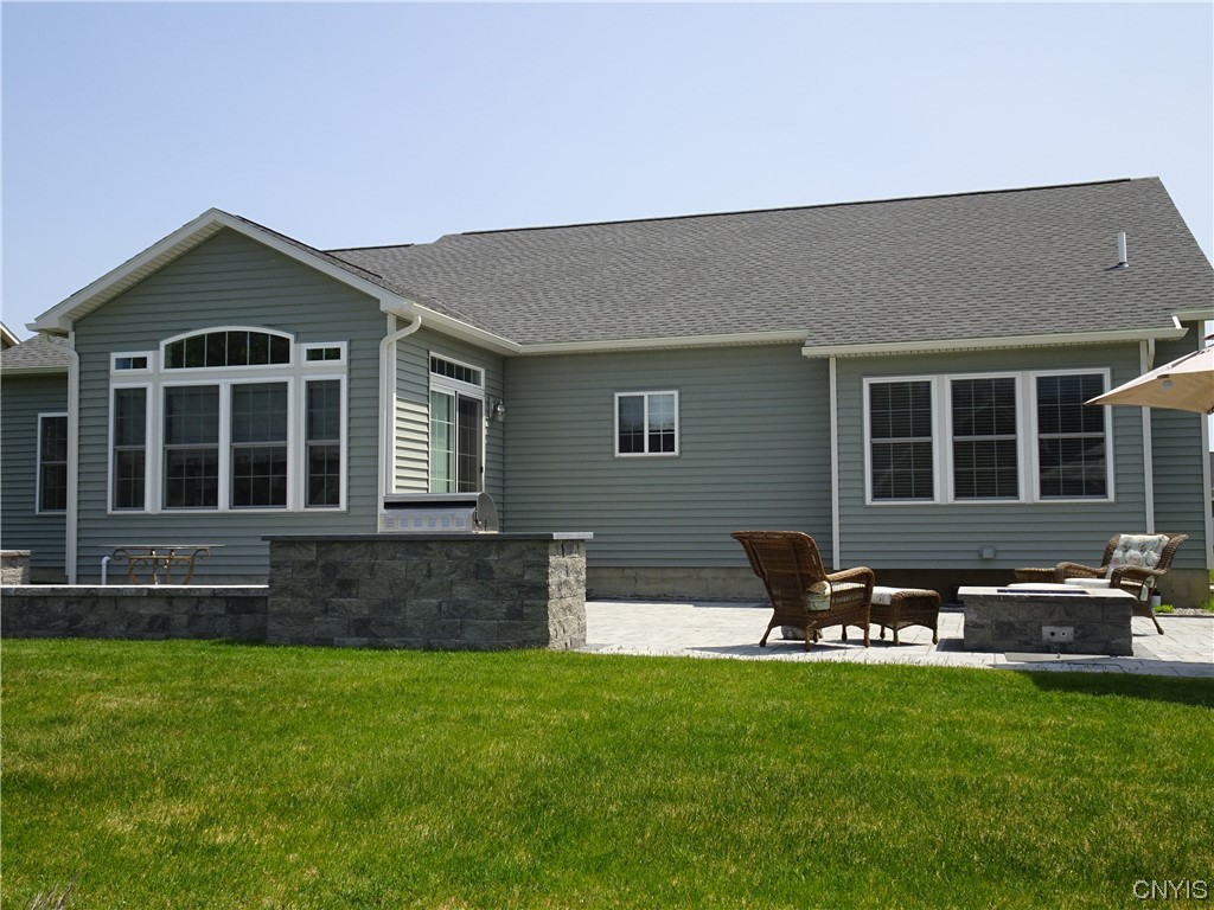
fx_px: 1192
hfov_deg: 54.0
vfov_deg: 41.8
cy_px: 455
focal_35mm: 34
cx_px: 607
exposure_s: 1/640
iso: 80
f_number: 4
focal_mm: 5.79
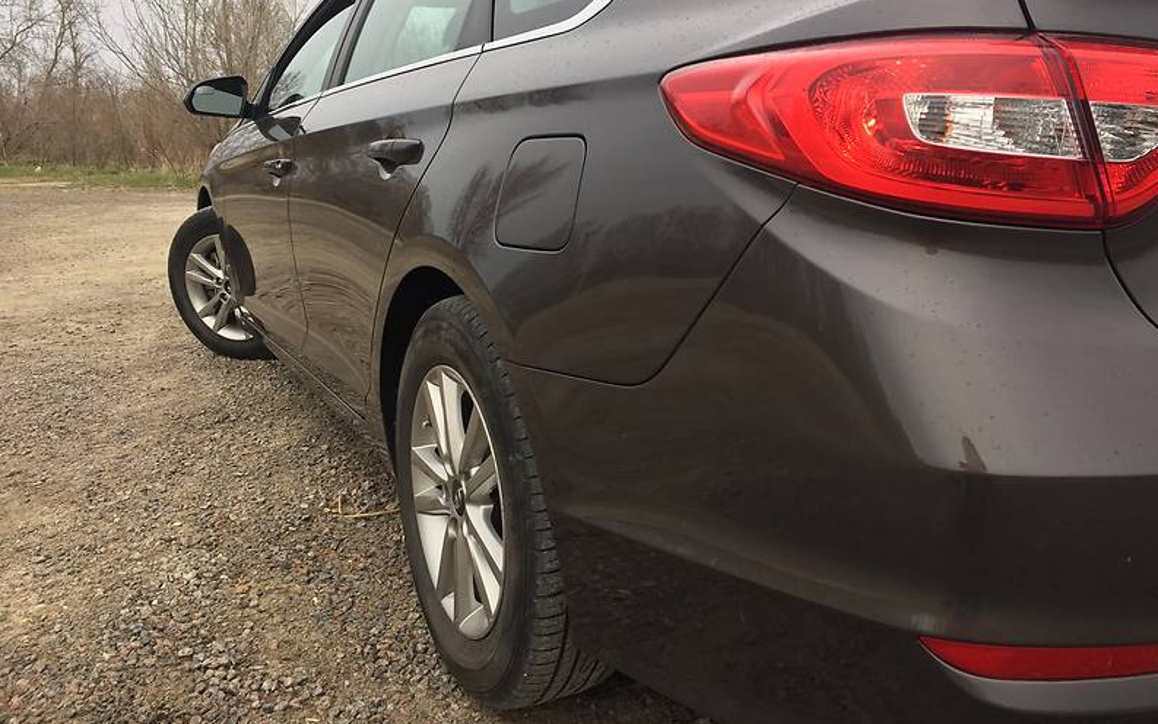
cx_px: 581
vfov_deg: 40.5
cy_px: 292
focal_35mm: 31
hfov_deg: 61.2
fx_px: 979
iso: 40
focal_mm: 4.2
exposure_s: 1/100
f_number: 2.2
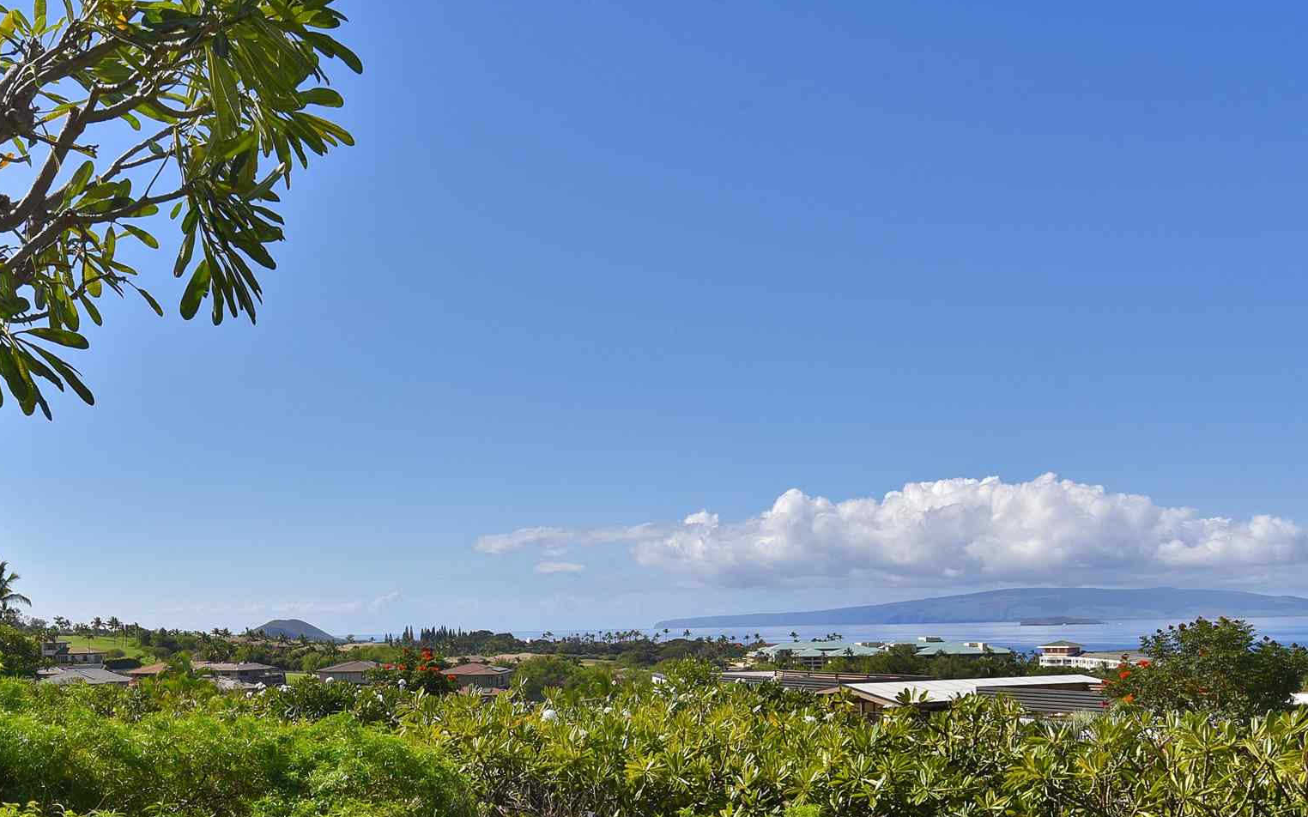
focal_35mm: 37
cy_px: 657
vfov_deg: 33.4
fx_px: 1319
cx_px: 430
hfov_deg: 51.7
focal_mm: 18
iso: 125
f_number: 13
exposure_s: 1/200
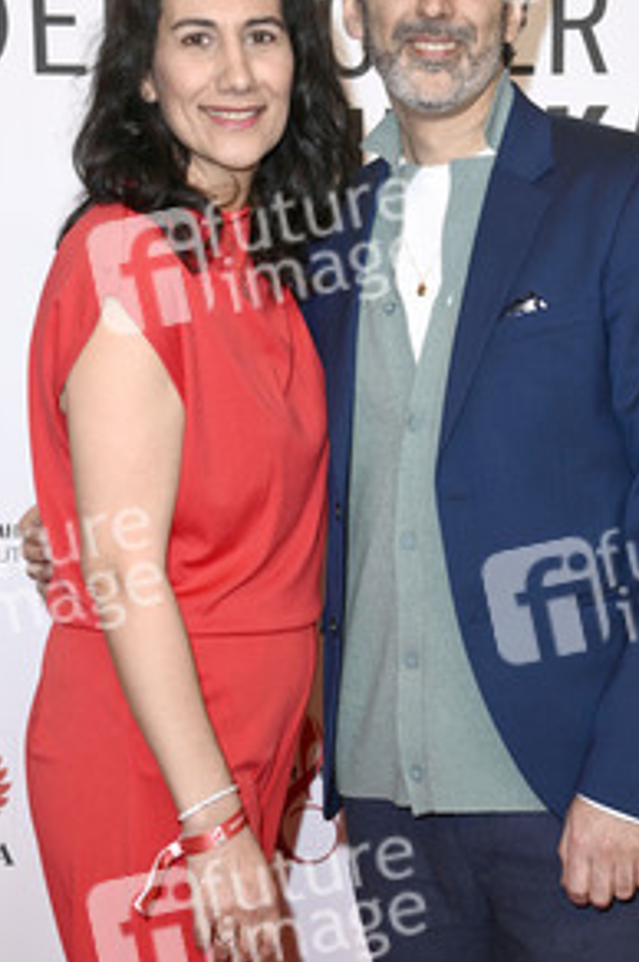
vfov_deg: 22.9
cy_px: 422
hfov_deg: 15.3
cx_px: 352
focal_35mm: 89
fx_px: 2375
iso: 800
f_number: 5.6
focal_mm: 65
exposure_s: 1/250
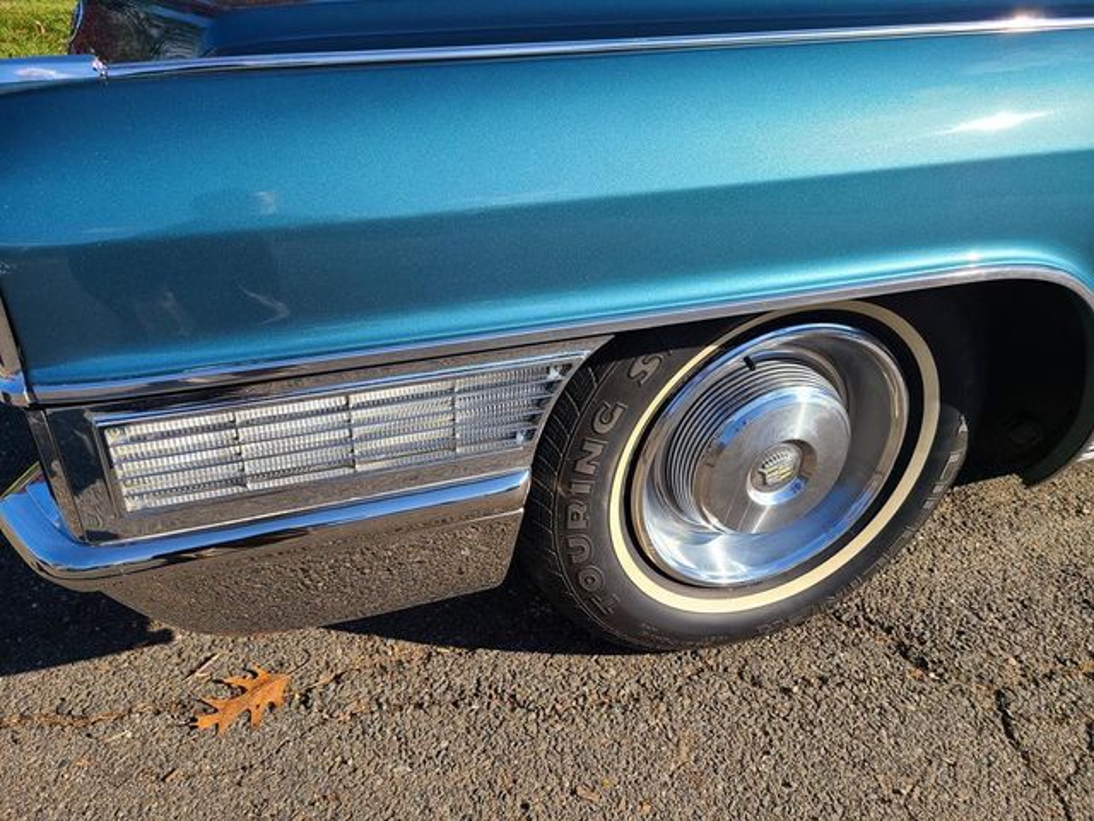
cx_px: 547
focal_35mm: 26
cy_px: 410
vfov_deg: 53.1
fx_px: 822
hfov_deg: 67.3
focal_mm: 5.4
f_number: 1.8
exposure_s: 1/1601
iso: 40
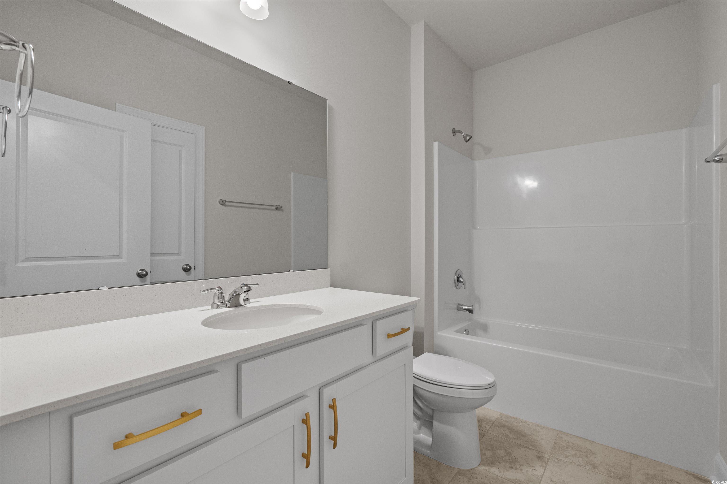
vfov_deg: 73.7
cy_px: 242
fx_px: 323
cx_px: 364
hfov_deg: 96.7
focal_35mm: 16
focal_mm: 16
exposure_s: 1/15
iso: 1000
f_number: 8
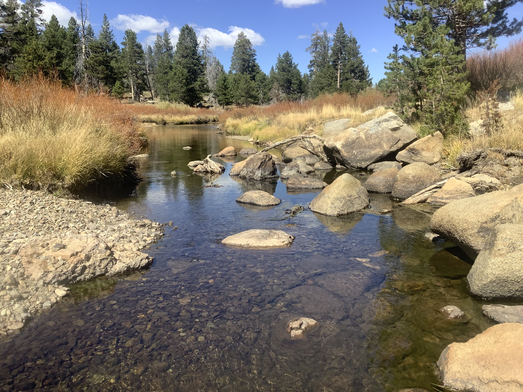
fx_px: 468
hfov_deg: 58.4
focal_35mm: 31
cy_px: 196
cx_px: 262
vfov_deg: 45.4
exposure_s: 1/762
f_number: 2.4
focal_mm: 3.3
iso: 25
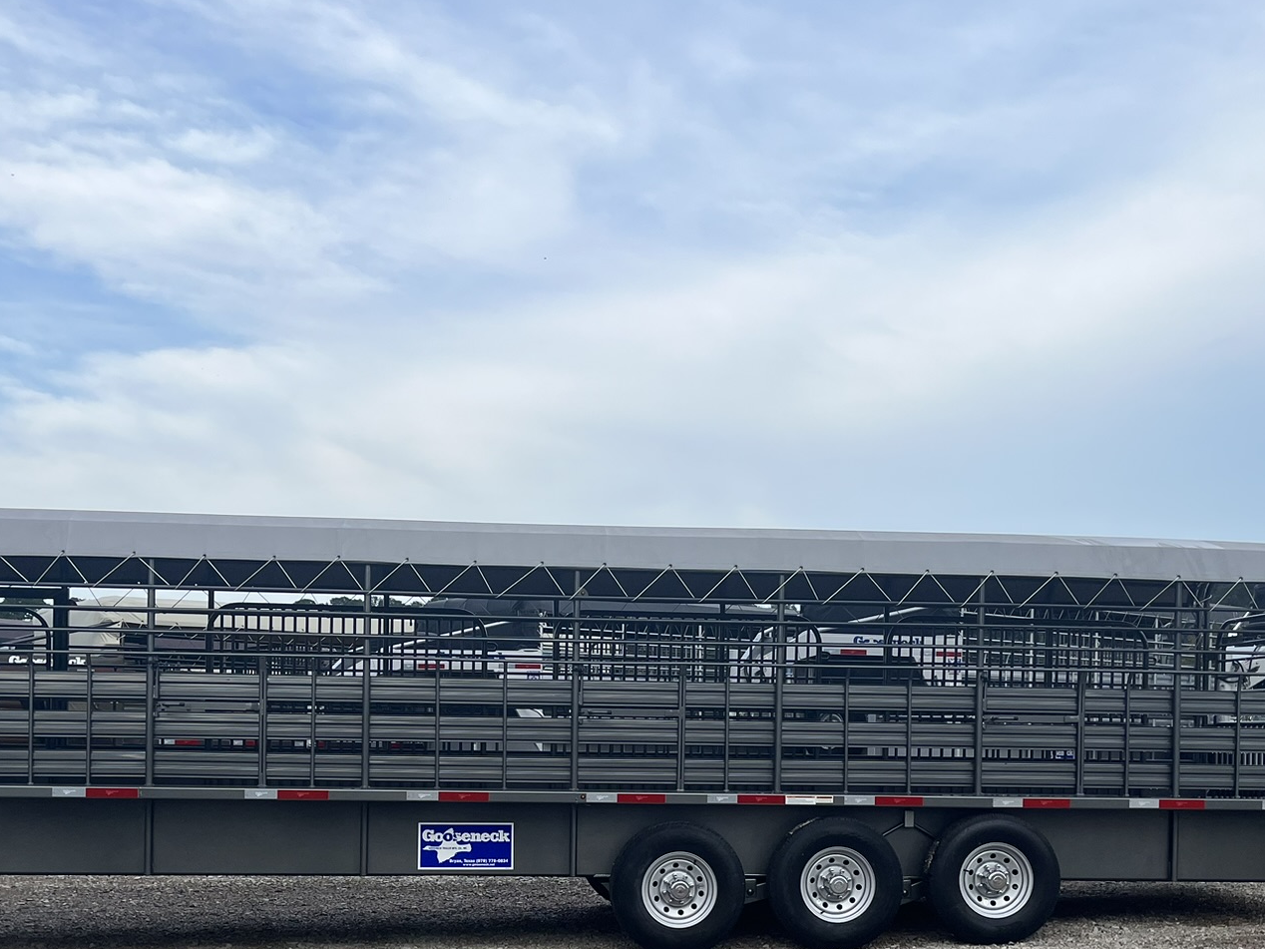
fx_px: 1535
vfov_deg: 33.4
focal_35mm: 42
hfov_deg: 44.8
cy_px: 754
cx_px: 617
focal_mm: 5.1
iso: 50
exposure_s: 1/1890
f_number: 1.6
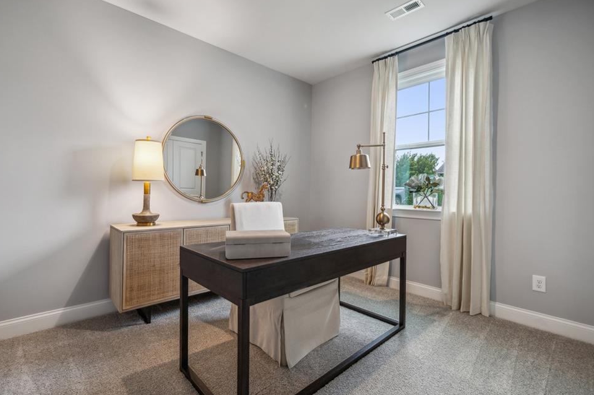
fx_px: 264
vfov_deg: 73.6
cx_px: 300
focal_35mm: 16
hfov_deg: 96.8
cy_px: 193
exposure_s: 1/15
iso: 160
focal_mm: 15
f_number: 7.1
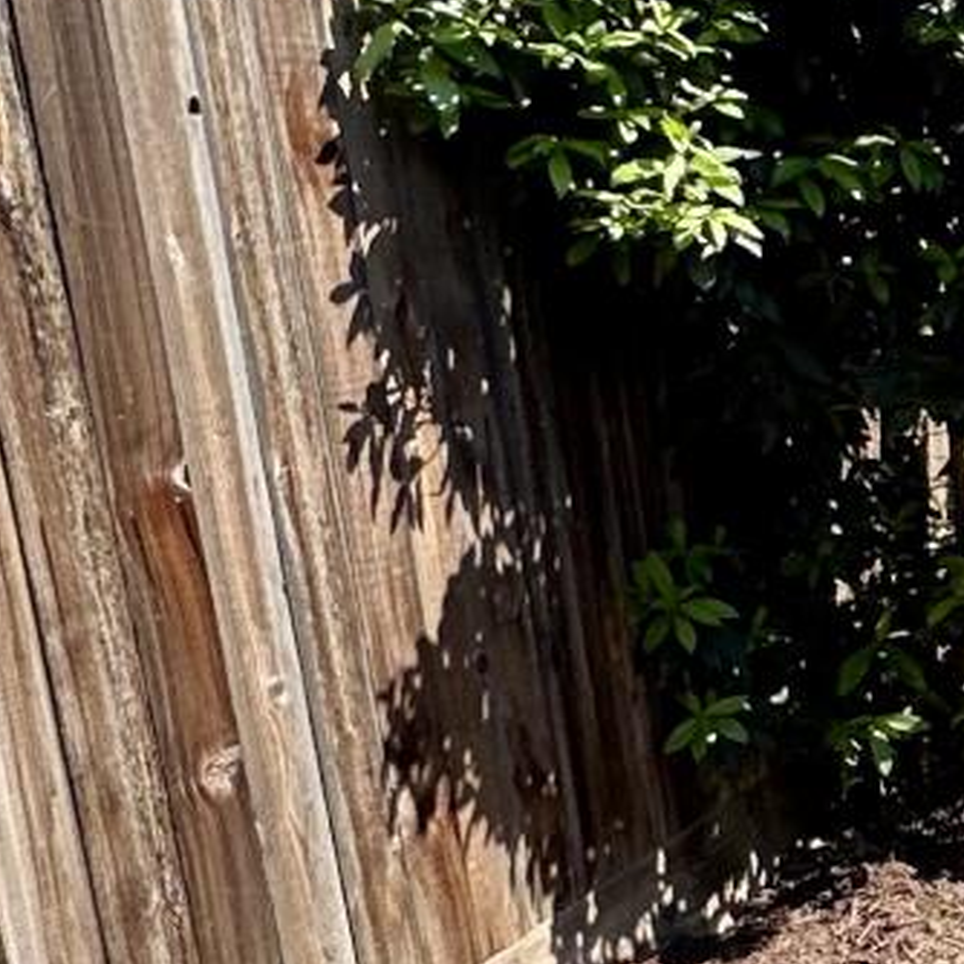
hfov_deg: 18.0
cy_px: 765
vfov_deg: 23.0
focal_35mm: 74
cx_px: 1795
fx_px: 2332
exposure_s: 1/543
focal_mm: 2.22
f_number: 2.2
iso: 40
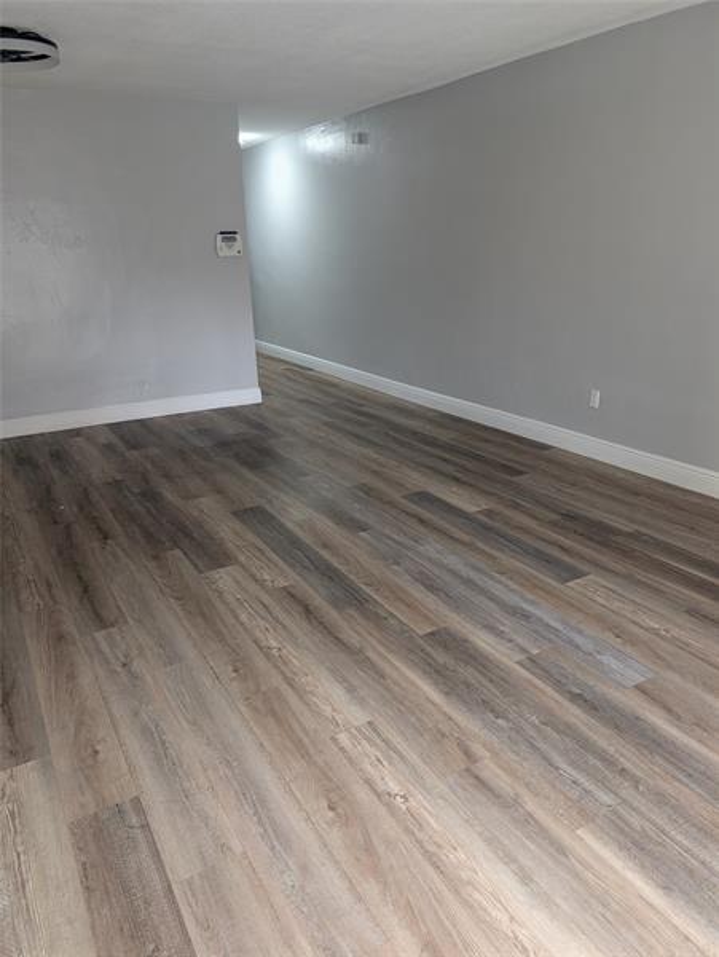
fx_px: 664
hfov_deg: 56.9
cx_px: 360
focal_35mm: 24
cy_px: 478
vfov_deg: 71.6
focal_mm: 6.9
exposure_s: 1/120
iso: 357
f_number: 1.68
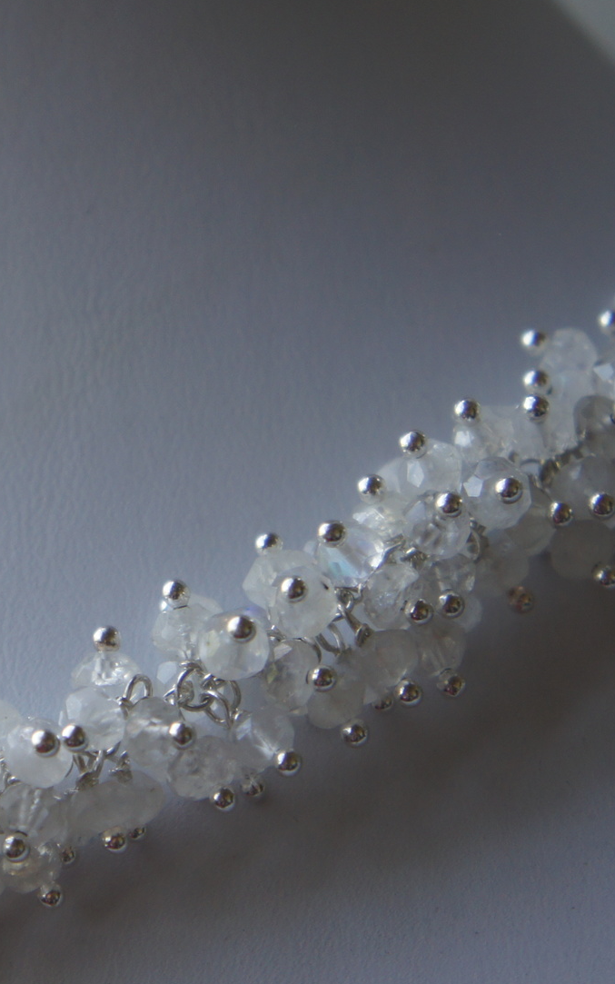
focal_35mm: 134
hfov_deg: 9.7
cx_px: -39
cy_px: 357
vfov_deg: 15.6
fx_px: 3593
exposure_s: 1/60
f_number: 4.5
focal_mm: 38
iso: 200
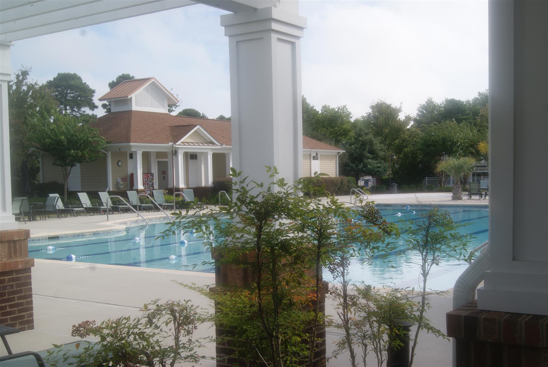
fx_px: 686
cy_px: 184
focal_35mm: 45
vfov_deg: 30.0
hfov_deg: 43.6
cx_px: 274
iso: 100
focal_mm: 30
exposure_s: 1/100
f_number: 11
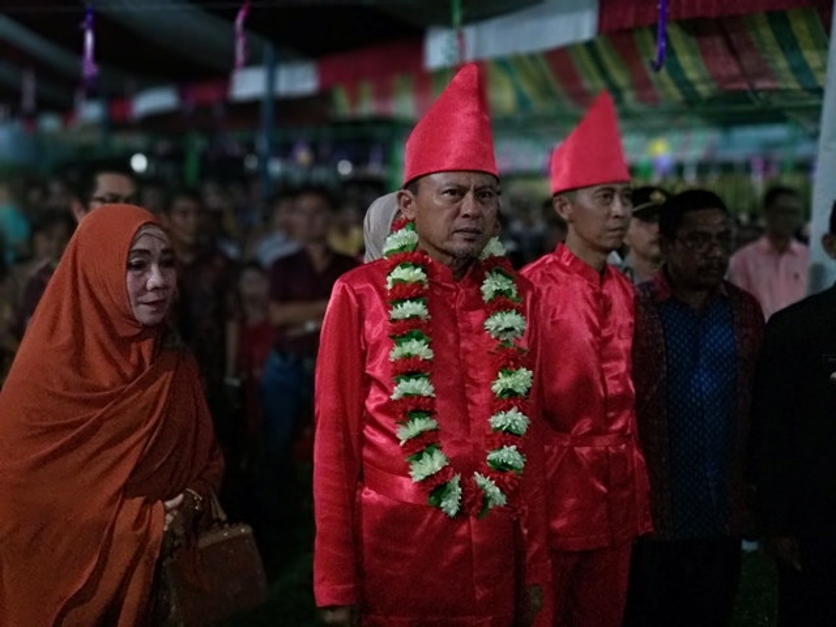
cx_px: 418
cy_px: 314
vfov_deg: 28.0
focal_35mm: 52
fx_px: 1256
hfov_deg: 36.8
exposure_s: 1/33
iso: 3200
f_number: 2.6
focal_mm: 5.99
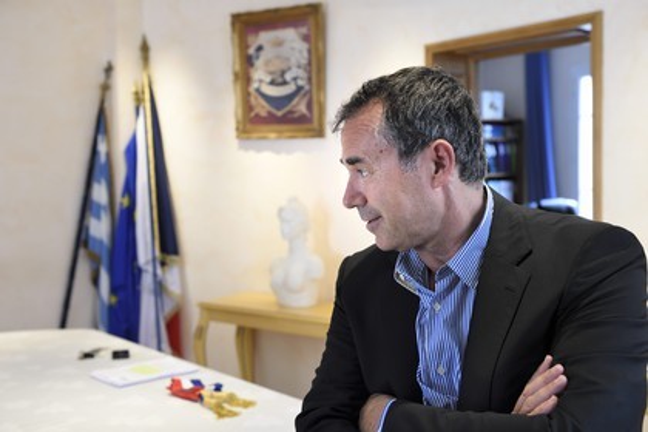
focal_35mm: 40
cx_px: 324
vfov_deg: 33.4
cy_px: 216
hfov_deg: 48.5
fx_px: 720
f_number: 4.5
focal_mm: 40
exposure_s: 1/60
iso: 1600
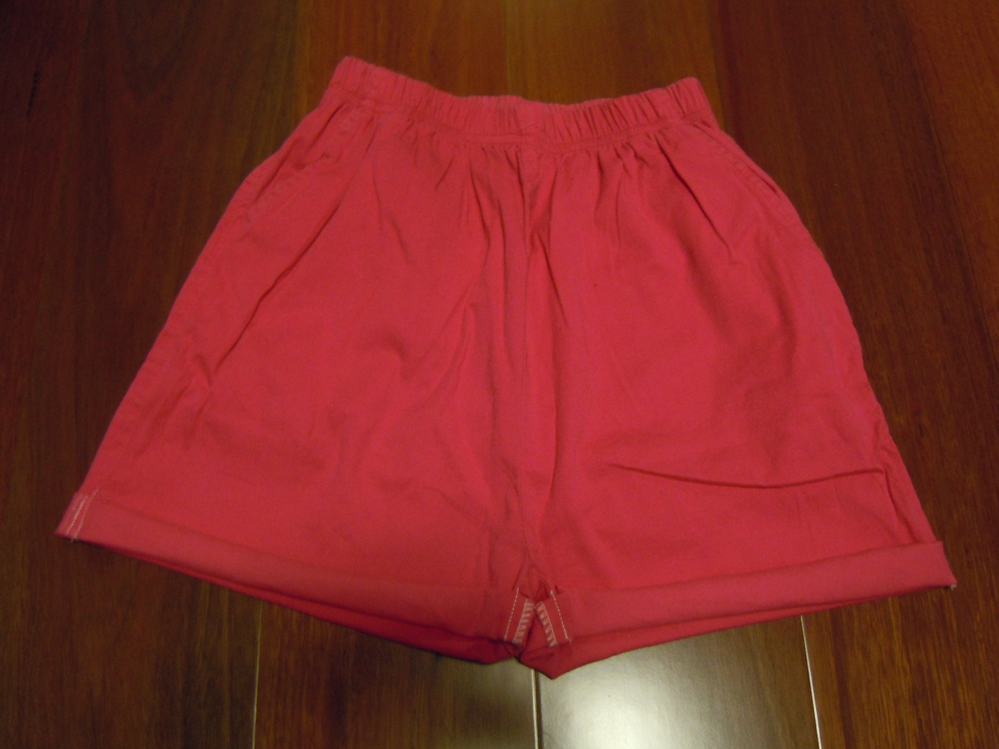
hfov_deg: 60.0
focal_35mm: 30
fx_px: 866
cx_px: 500
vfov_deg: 46.8
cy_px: 374
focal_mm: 5.4
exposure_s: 1/13
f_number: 3.5
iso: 400
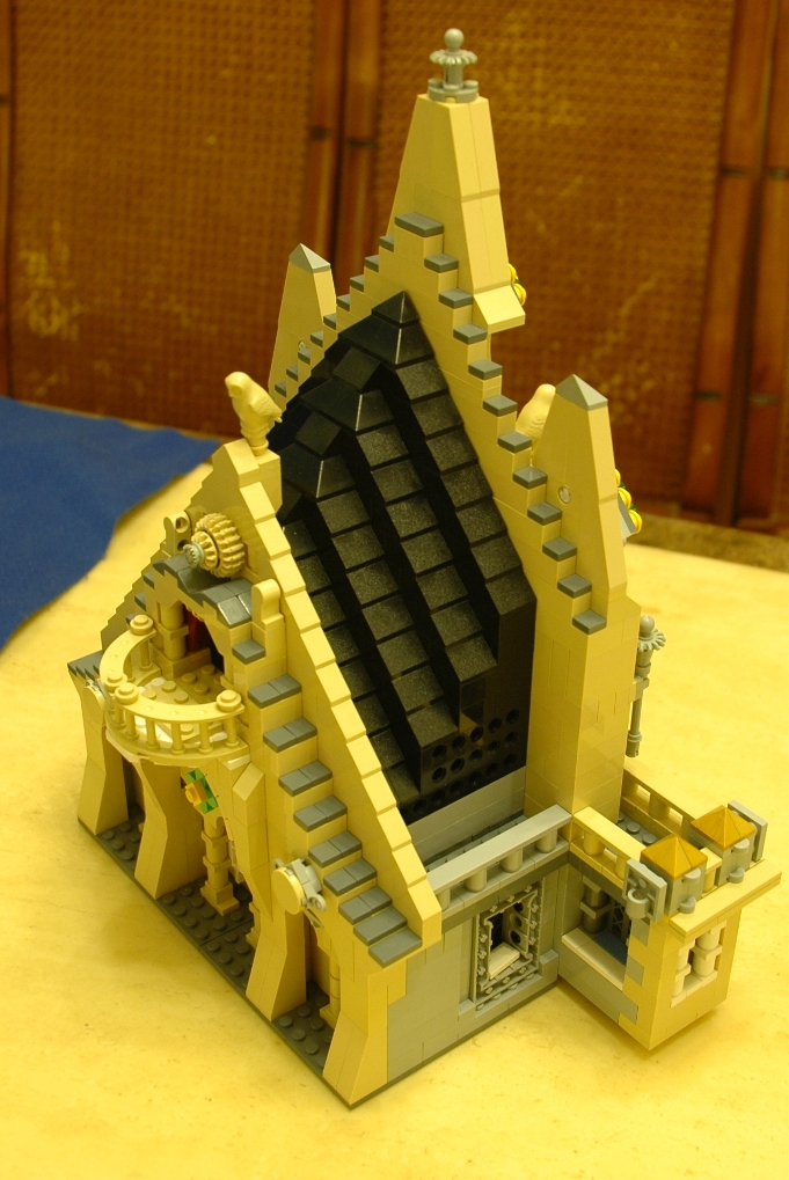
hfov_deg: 41.8
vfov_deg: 59.5
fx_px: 1034
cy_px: 590
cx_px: 394
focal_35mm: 32
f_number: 3.5
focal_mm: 21
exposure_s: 1/8
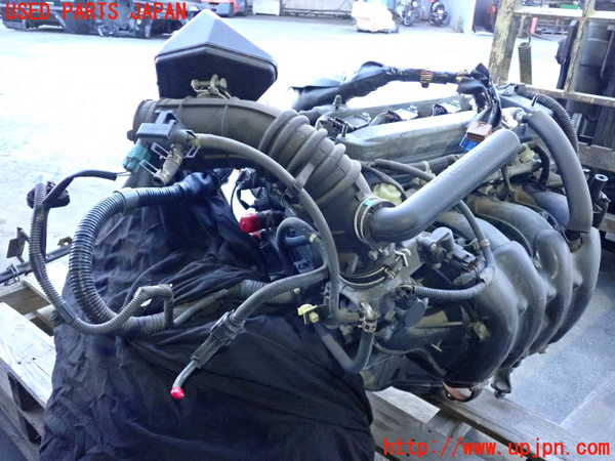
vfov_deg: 46.8
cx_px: 308
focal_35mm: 30
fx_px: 533
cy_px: 230
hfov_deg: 60.0
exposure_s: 1/125
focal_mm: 5.4
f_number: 2.3
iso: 2500
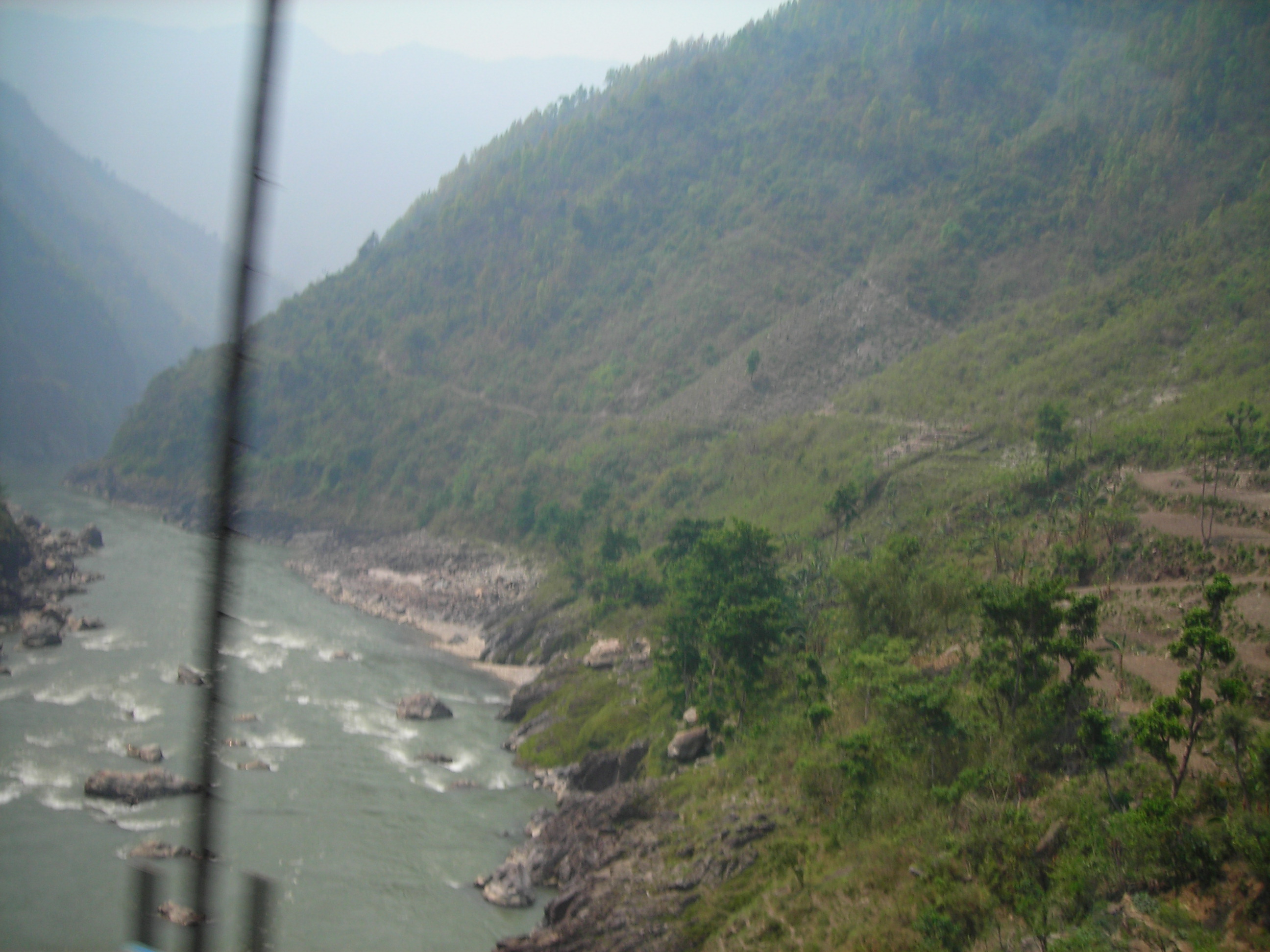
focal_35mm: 38
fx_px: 1394
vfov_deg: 37.7
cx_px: 635
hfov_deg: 49.0
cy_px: 476
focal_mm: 6.3
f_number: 6.4
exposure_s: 1/124
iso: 50
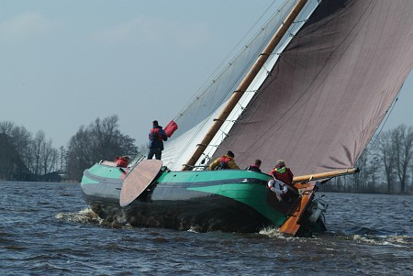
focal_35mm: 180
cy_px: 138
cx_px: 206
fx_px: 2067
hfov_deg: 11.4
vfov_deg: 7.6
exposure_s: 1/1500
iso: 400
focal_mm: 120
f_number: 9.5
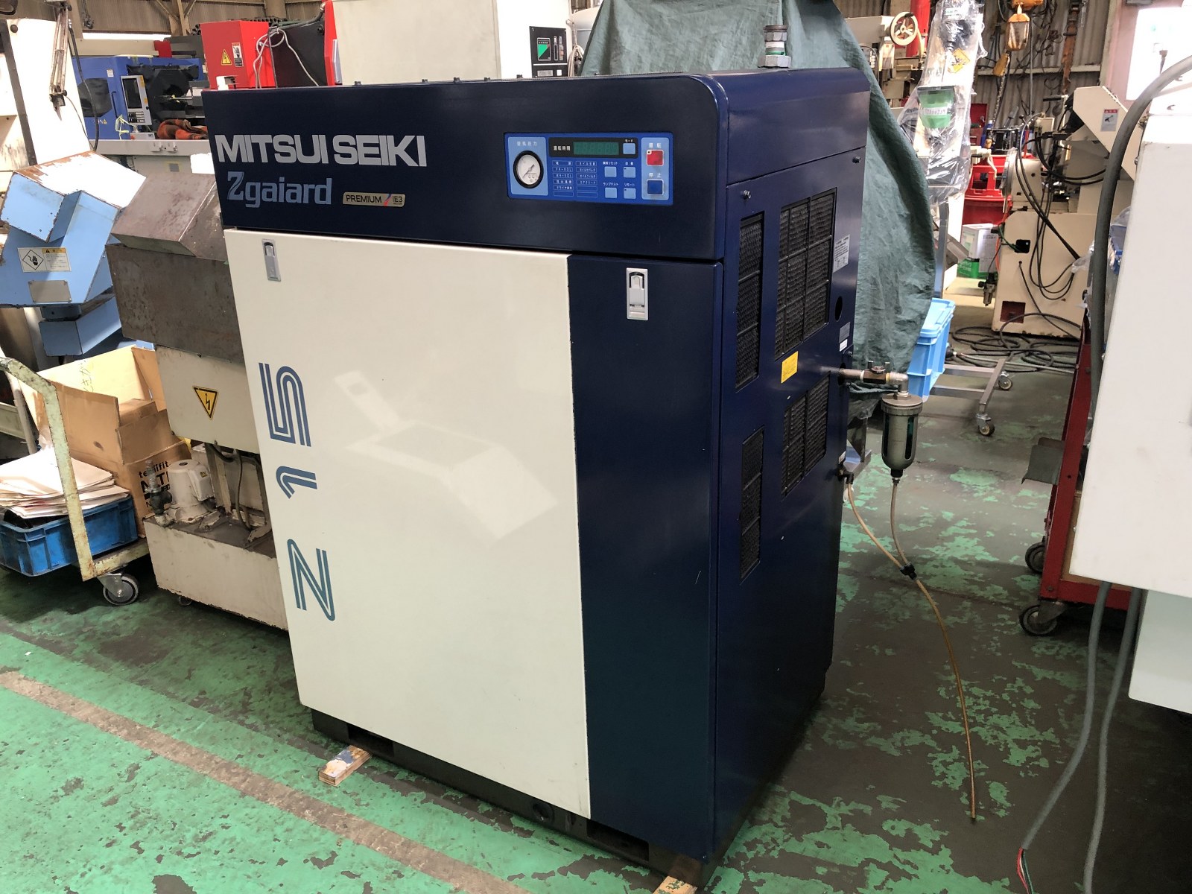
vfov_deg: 49.7
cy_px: 447
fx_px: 964
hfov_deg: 63.4
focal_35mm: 28
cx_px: 596
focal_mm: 4
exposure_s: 1/30
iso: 40
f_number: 1.8
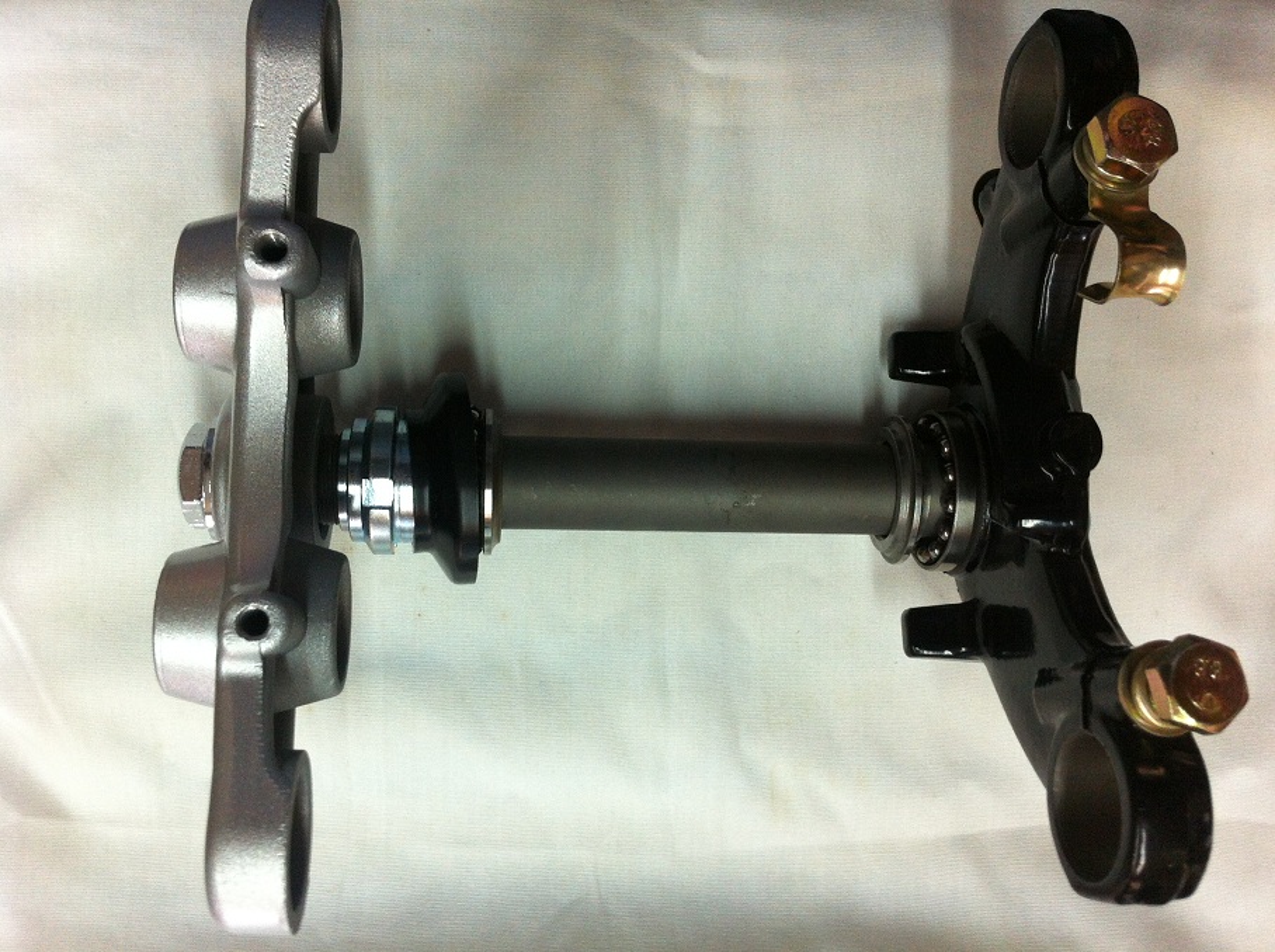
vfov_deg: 40.6
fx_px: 1287
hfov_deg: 52.7
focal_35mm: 35
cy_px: 476
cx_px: 638
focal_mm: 3.85
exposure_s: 1/17
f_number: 2.8
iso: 125
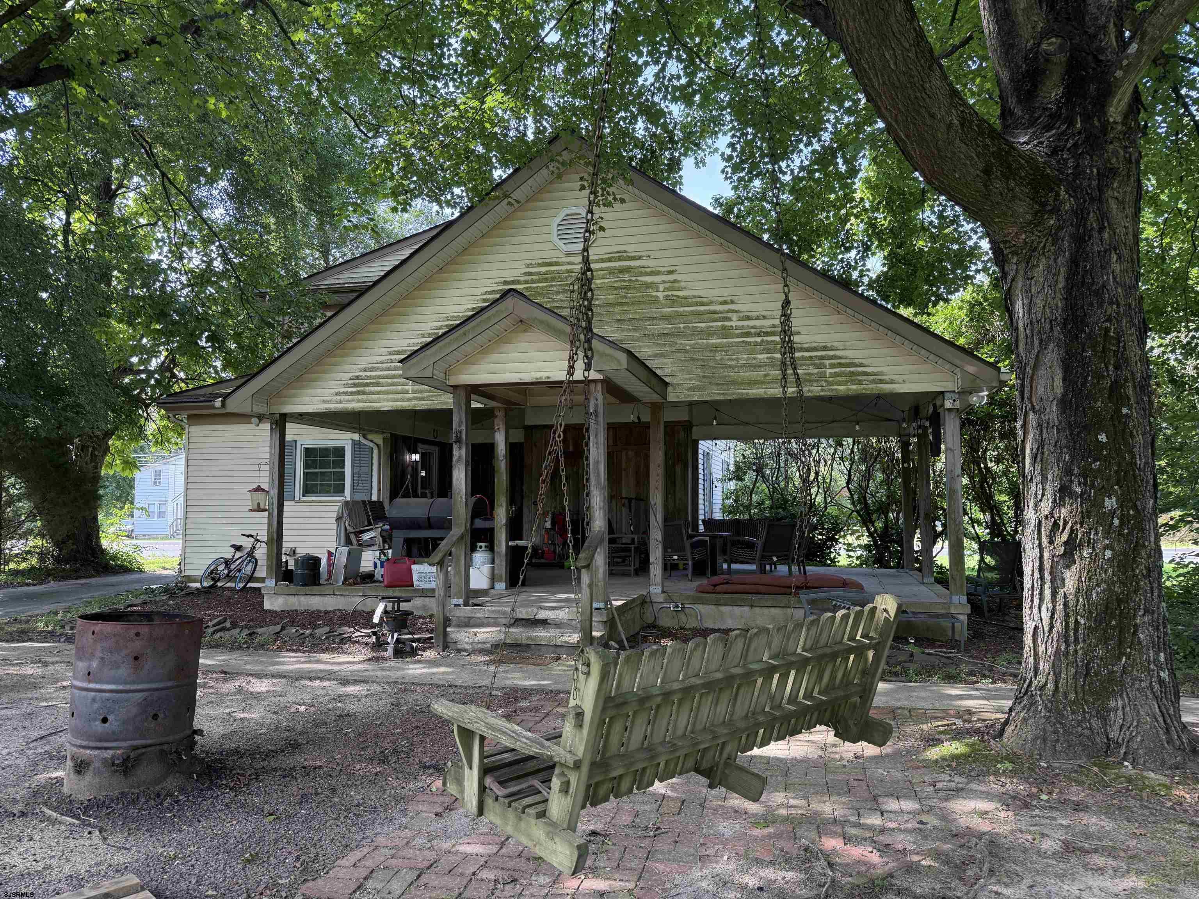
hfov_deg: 71.6
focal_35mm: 24
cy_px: 450
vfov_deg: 56.8
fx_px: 831
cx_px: 600
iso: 100
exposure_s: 1/267
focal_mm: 6.76
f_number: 1.78
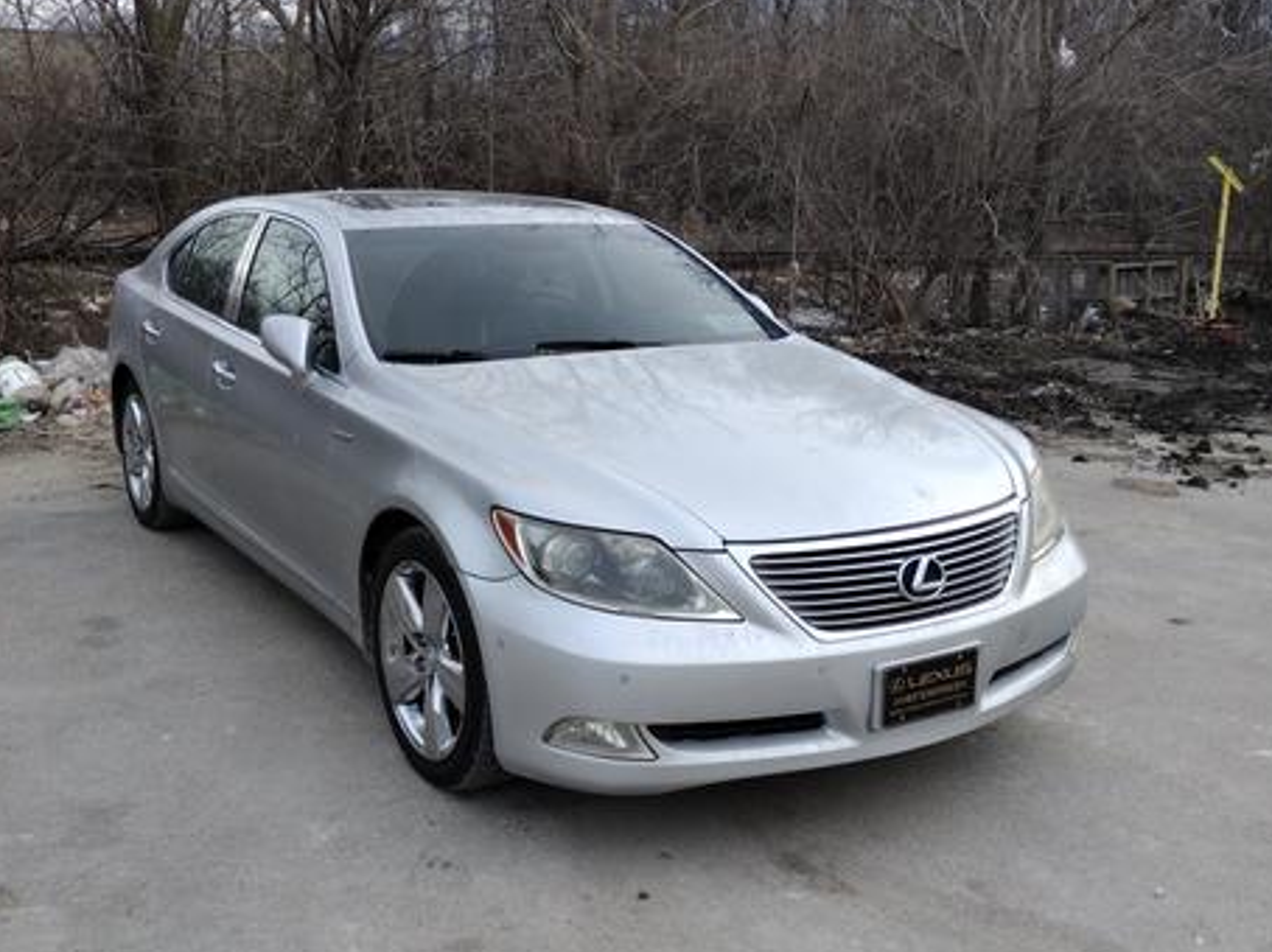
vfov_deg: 46.7
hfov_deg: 59.9
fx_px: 1102
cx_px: 583
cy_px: 515
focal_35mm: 30
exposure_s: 1/310
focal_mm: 4.71
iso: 100
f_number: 1.7
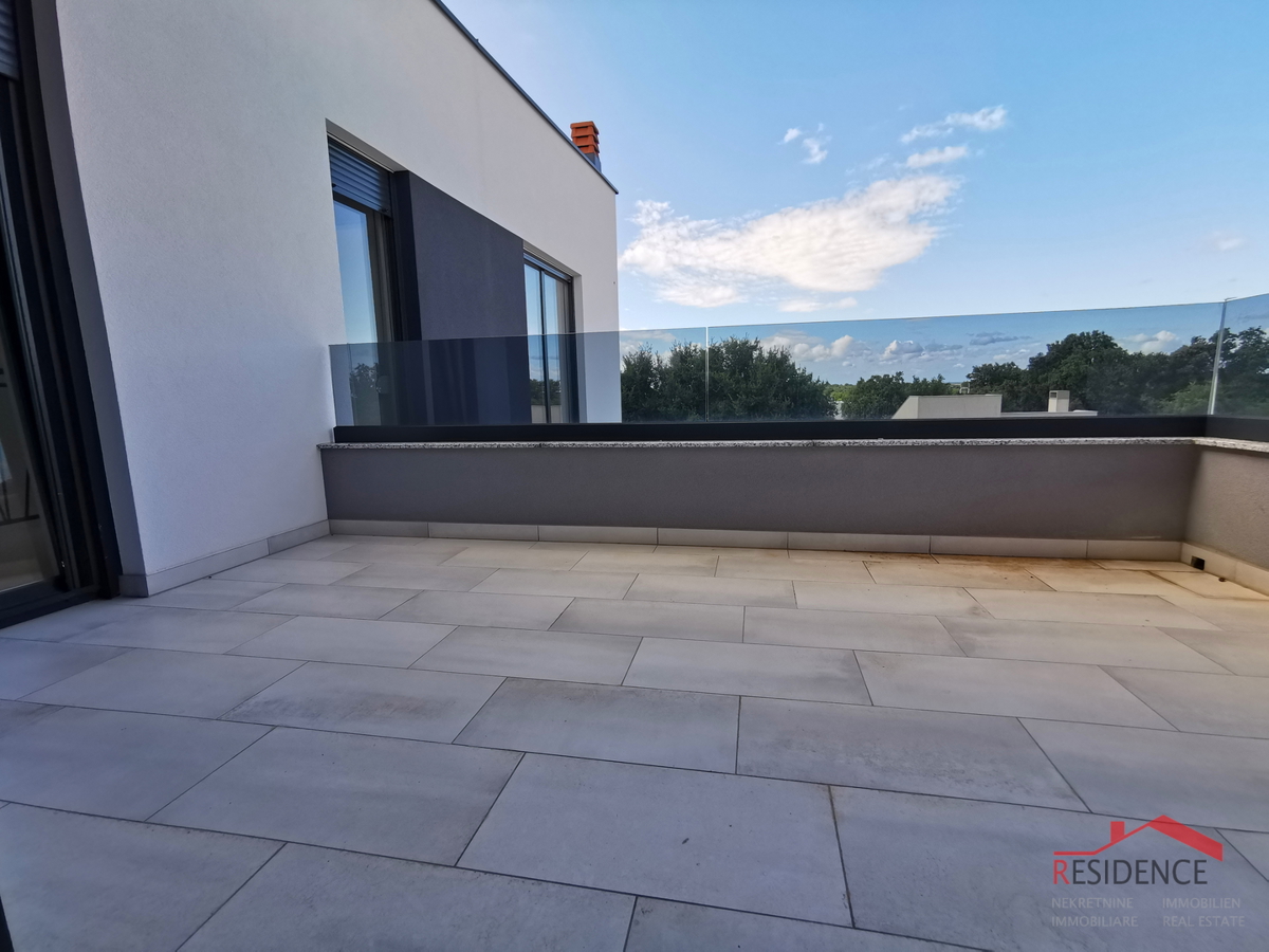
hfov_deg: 94.5
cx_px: 634
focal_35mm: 16
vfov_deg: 78.1
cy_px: 476
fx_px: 587
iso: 50
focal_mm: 2.35
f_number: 2.2
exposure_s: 1/489
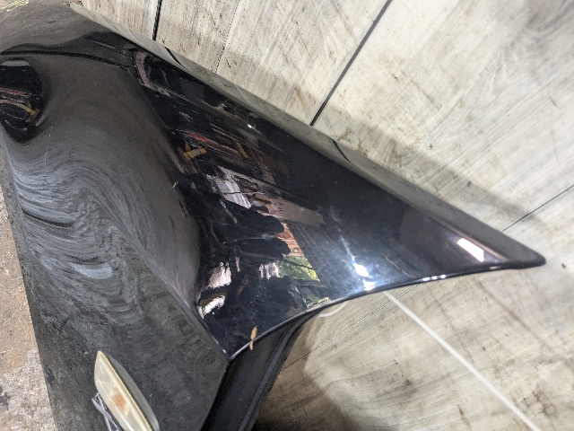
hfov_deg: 65.3
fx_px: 448
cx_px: 287
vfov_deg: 51.4
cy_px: 216
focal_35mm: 27
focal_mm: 4.38
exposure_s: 1/120
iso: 194
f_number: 1.73
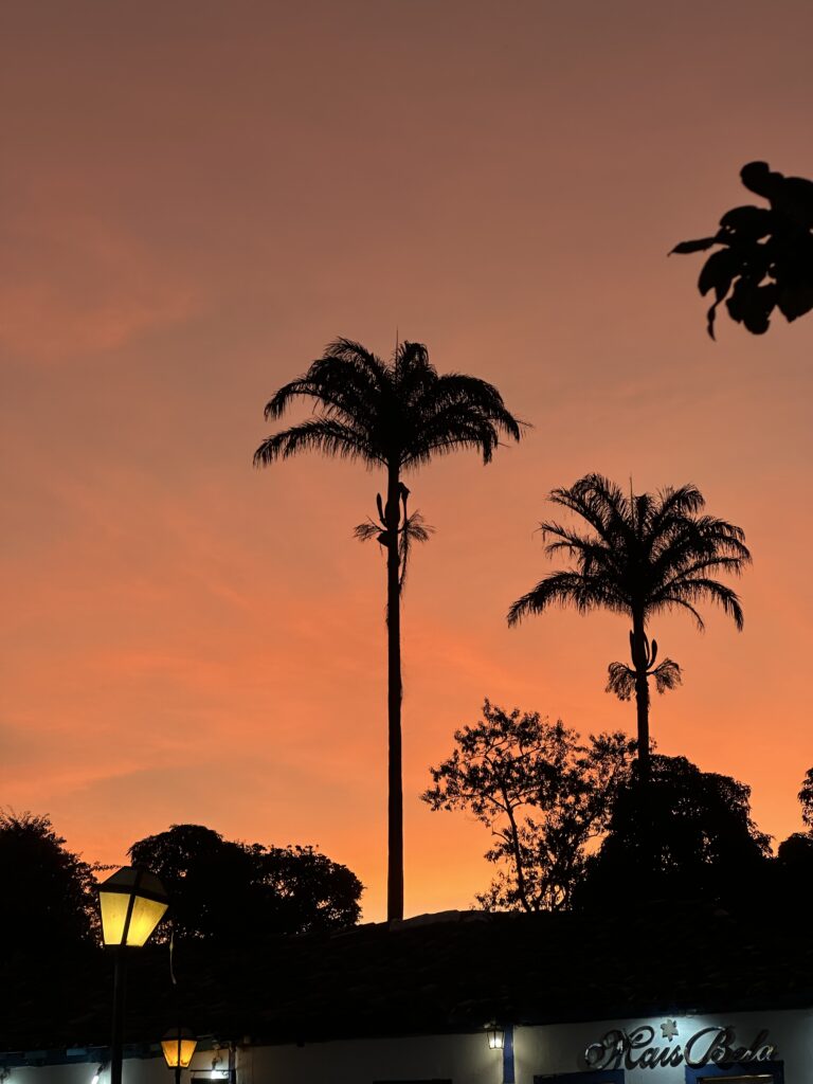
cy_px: 542
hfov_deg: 19.1
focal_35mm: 77
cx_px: 406
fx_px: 2411
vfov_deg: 25.3
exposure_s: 1/120
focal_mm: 9
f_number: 2.8
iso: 125
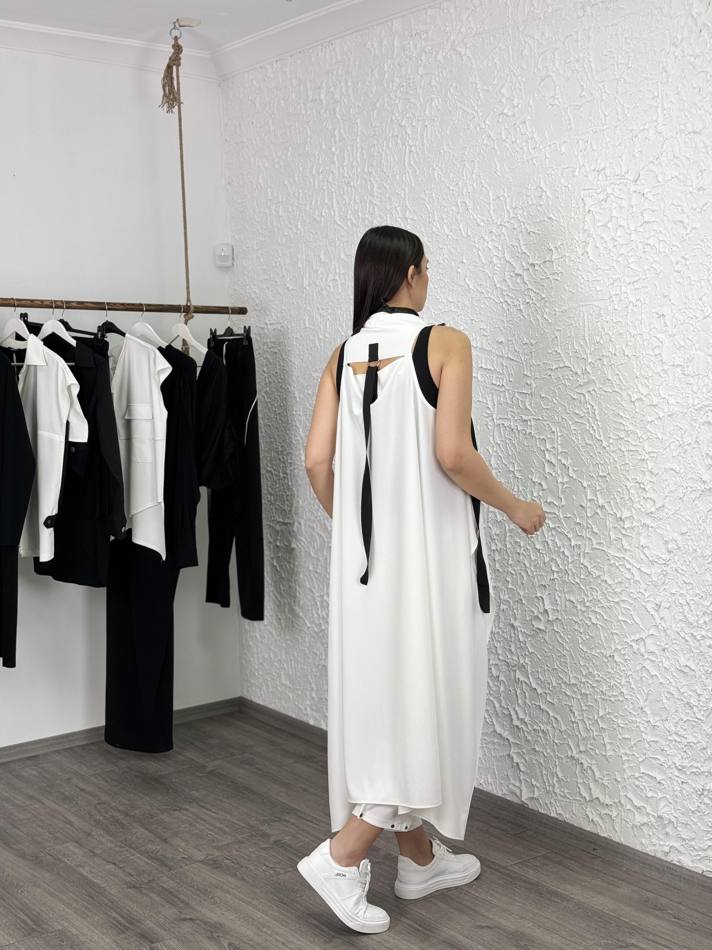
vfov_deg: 39.7
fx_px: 1316
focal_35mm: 48
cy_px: 475
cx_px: 356
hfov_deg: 30.3
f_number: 1.78
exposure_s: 1/100
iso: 50
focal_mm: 6.86
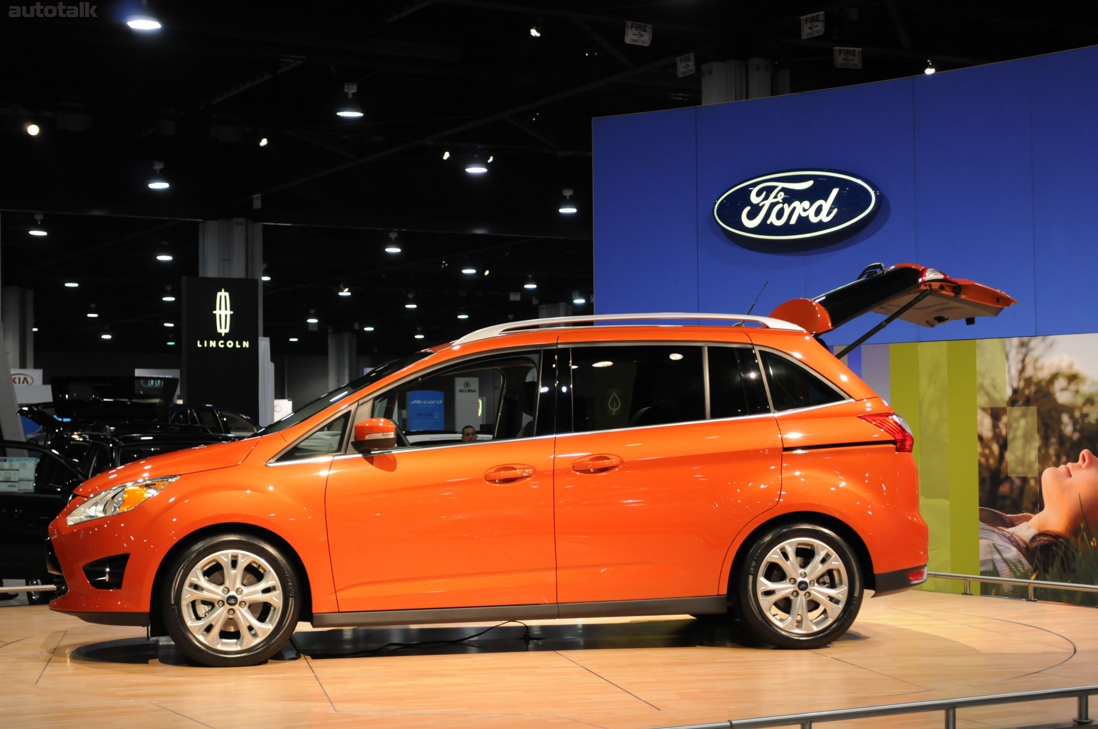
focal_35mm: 60
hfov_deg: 33.4
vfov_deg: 22.6
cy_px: 364
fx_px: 1828
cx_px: 549
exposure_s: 1/60
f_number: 5.3
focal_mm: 40
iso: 800
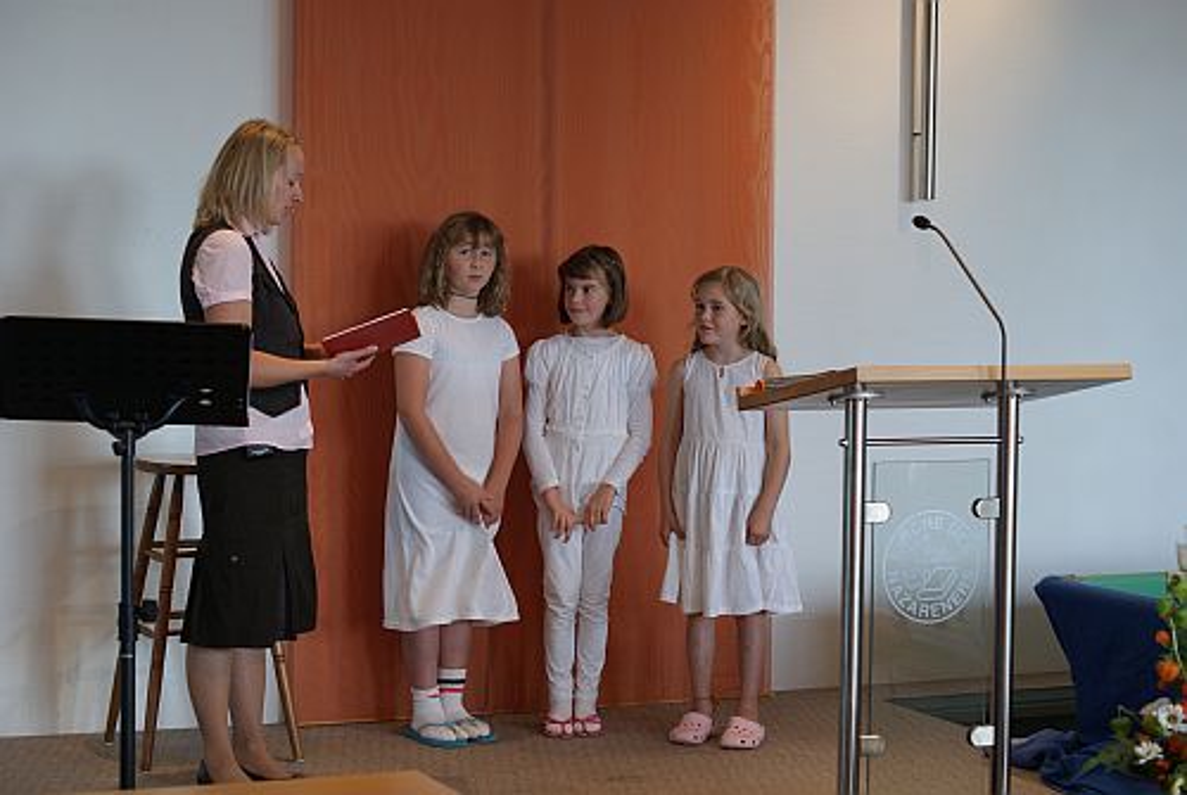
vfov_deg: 18.2
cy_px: 398
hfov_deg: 27.0
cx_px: 594
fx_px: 2477
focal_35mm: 75
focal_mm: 50
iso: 100
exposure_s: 1/60
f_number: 3.2
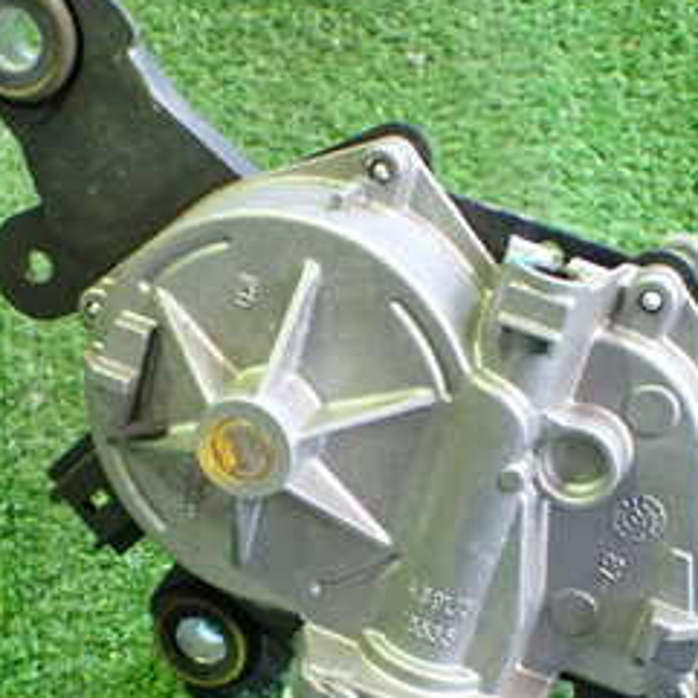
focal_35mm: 66
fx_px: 1506
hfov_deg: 26.1
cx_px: 304
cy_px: 521
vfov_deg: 25.8
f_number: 2.3
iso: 800
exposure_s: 1/30
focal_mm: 5.4
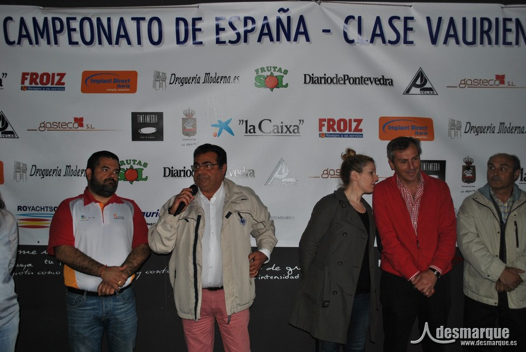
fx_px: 527
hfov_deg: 53.1
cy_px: 176
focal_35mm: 36
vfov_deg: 37.0
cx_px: 263
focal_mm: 24
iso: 200
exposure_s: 1/60
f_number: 4
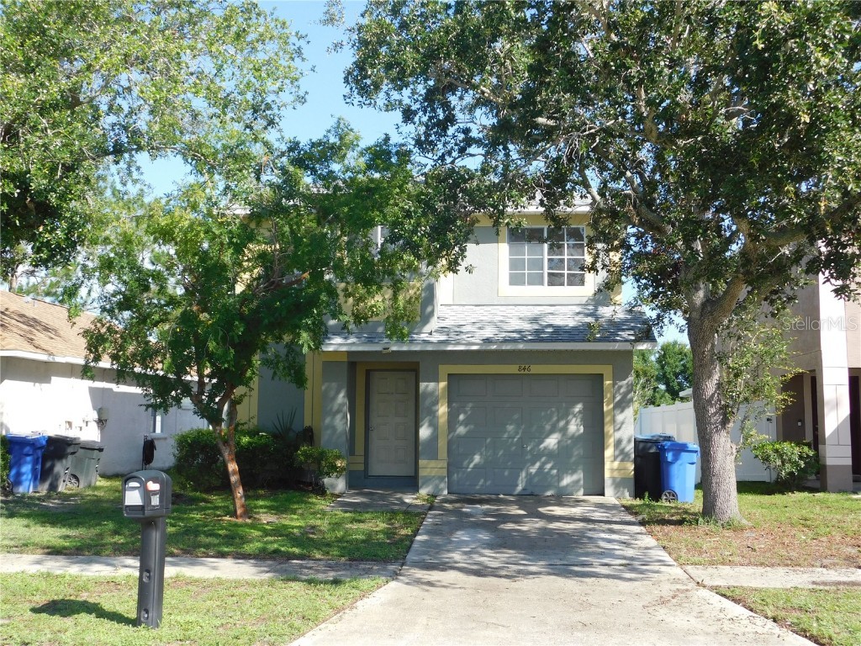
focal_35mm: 40
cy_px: 323
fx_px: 995
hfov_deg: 46.8
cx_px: 430
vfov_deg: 36.0
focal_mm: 7.1
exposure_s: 1/500
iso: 125
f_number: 3.6
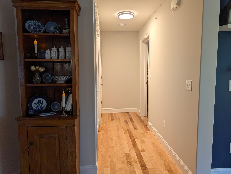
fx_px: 160
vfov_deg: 56.9
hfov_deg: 71.5
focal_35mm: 24
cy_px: 87
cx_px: 116
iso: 30
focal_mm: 6.9
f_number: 1.68
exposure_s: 1/120
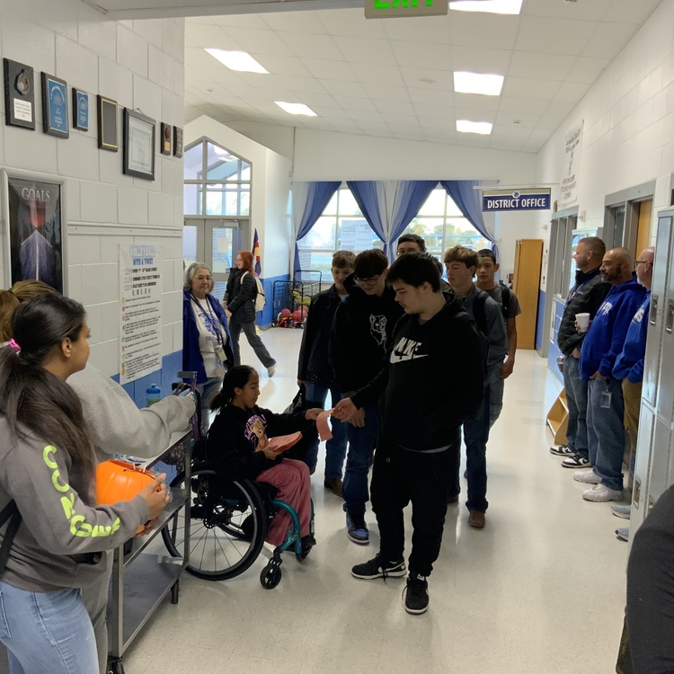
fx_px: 771
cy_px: 343
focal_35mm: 35
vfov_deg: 47.2
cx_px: 258
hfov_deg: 46.9
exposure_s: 1/60
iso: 100
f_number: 1.8
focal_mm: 3
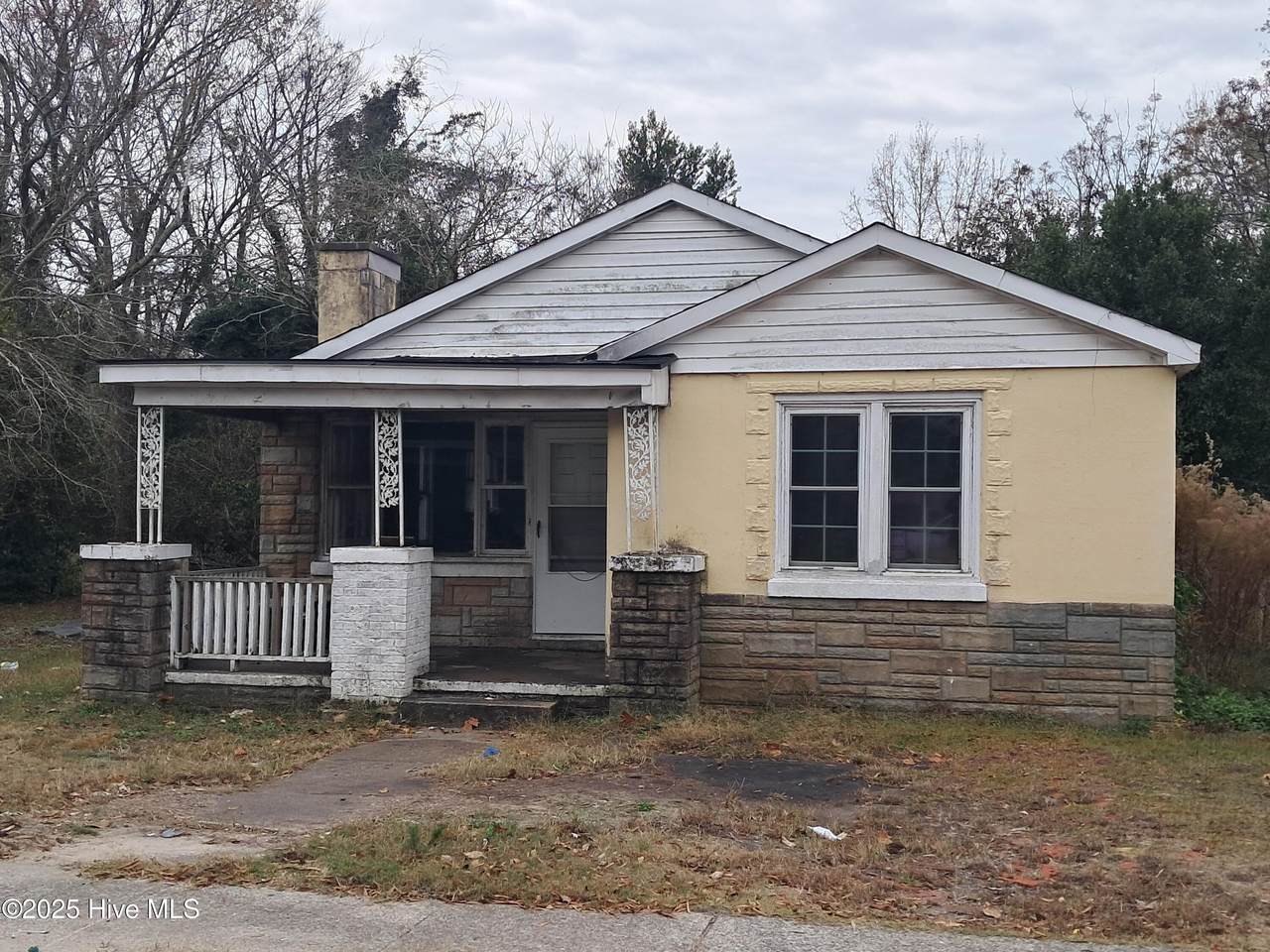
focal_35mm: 27
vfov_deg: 51.4
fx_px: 991
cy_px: 476
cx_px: 635
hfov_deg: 65.3
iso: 50
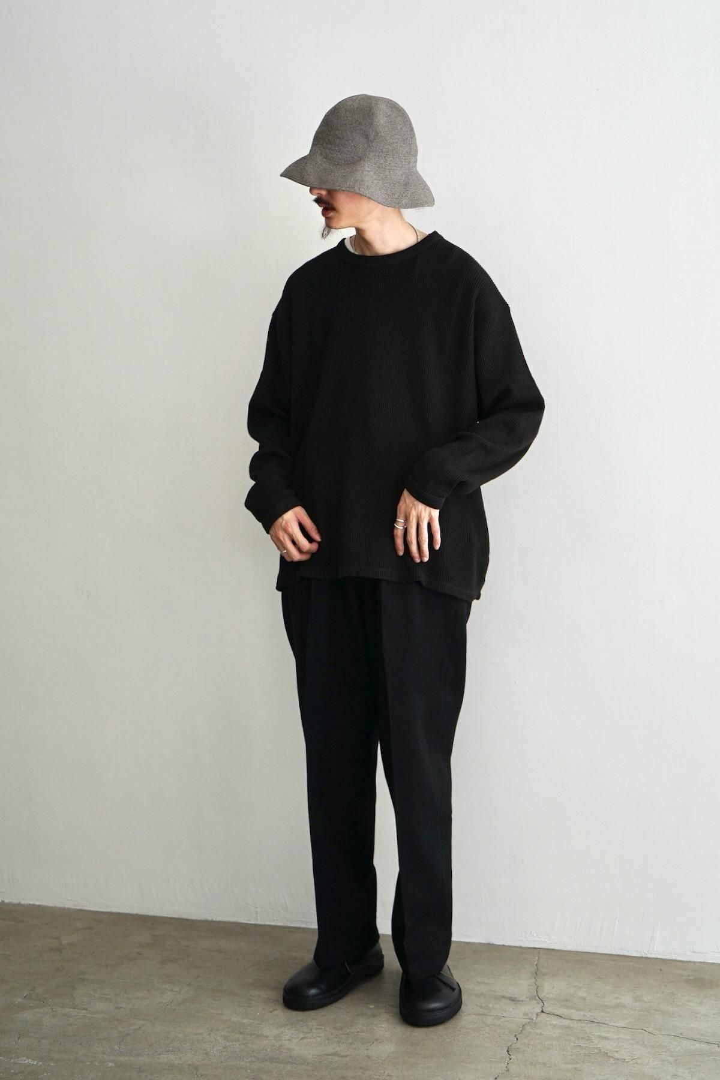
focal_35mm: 40
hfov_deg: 33.4
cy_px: 540
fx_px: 1200
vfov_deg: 48.5
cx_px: 360
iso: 320
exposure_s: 1/160
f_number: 4
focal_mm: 40
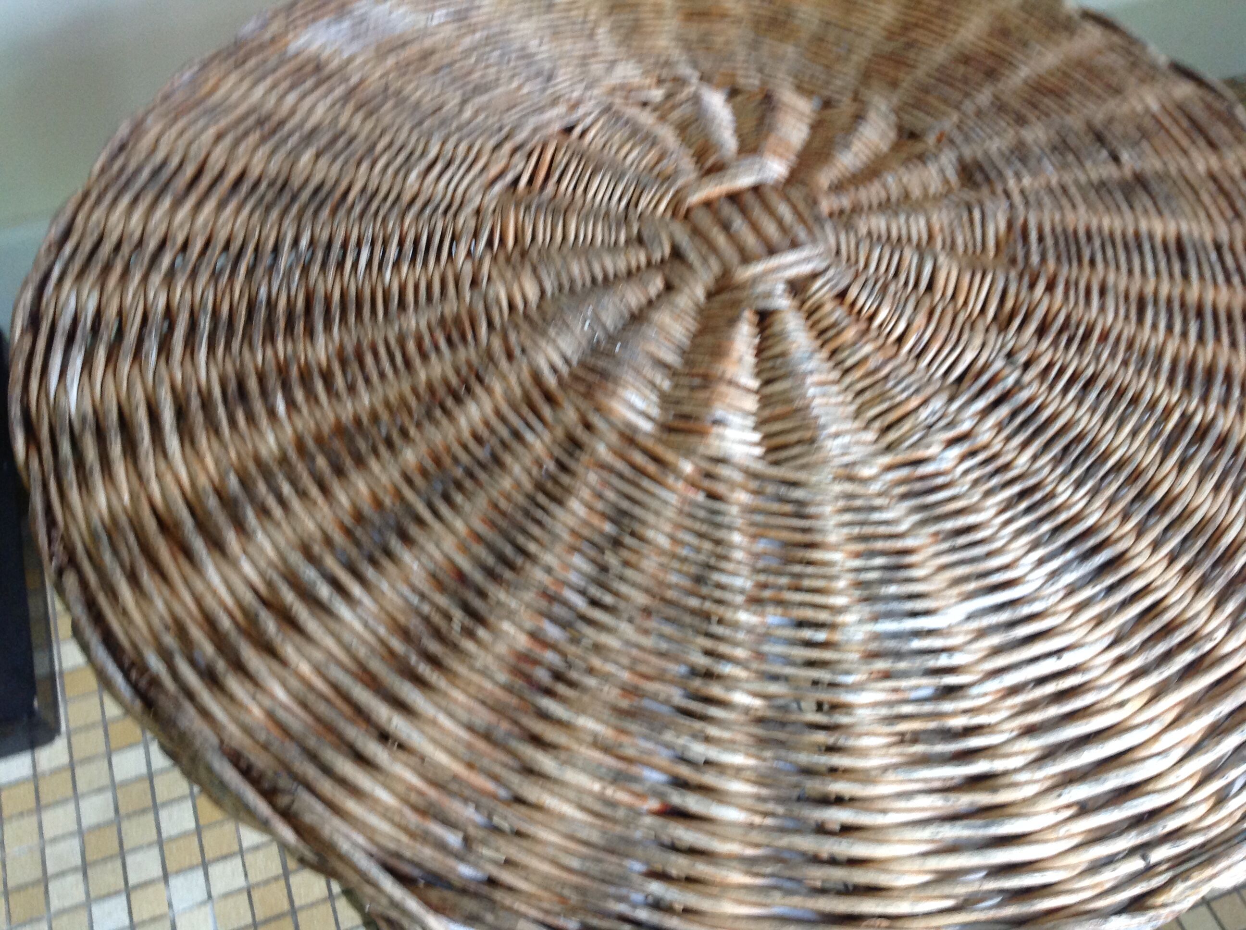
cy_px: 465
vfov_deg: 40.6
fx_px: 1258
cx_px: 623
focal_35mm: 35
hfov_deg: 52.7
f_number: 2.4
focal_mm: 4.28
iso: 160
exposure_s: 1/15
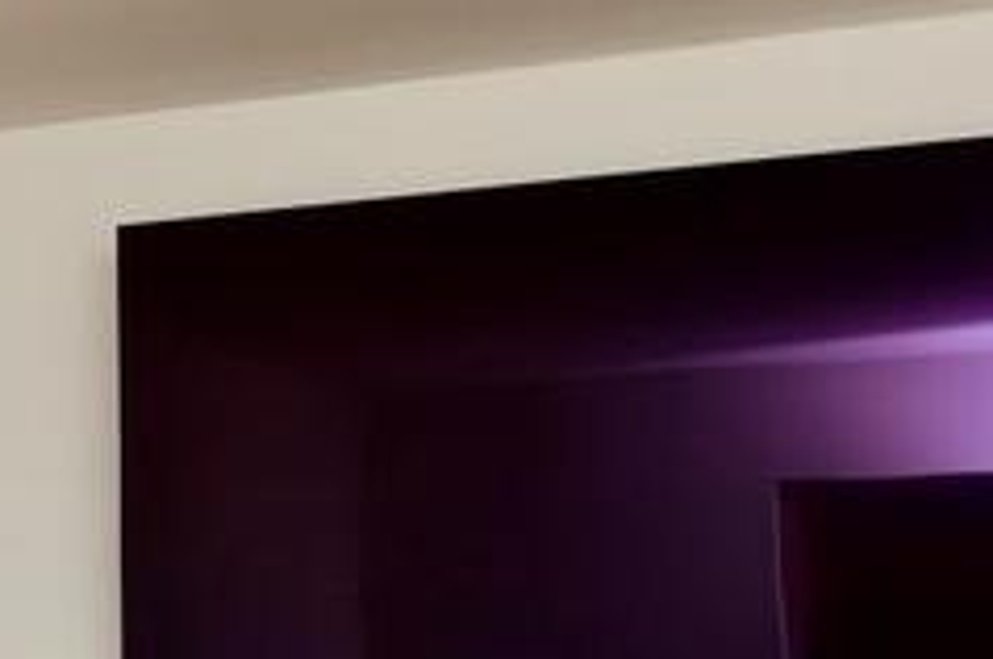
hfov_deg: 18.8
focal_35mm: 97
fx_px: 2672
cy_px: 701
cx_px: -442
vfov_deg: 13.8
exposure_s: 1/20
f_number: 7.1
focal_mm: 11
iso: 320
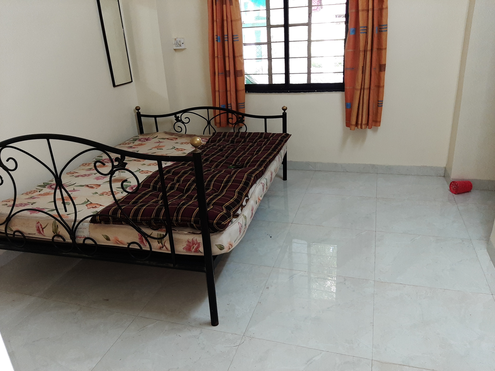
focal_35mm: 26
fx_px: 372
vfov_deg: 53.1
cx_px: 248
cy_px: 186
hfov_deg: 67.3
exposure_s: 1/50
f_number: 1.7
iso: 100
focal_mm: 3.93
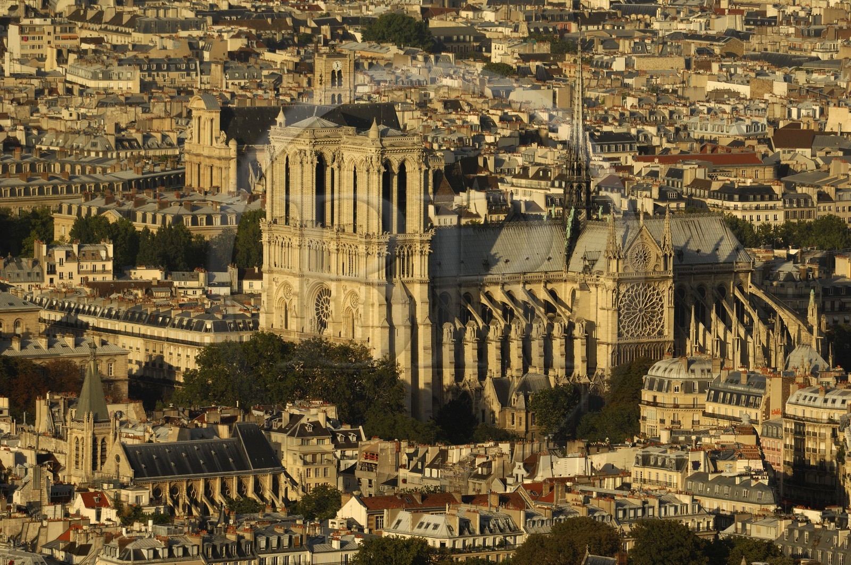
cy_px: 282
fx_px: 10622
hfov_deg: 4.6
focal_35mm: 450
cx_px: 426
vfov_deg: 3.0
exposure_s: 1/800
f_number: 5.3
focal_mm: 300
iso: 100
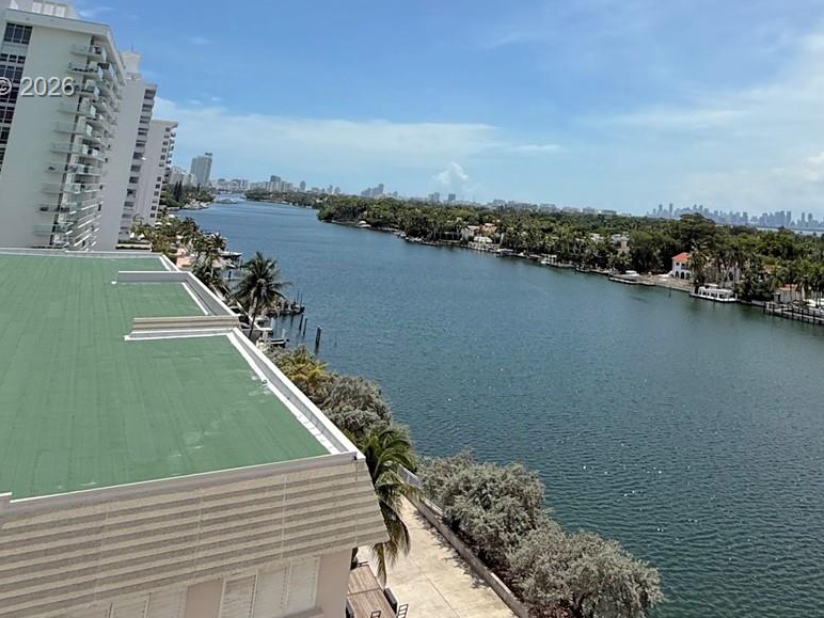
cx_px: 597
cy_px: 89
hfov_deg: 59.1
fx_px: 690
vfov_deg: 44.8
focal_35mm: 29
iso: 50
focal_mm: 2.22
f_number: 2.2
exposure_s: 1/5155
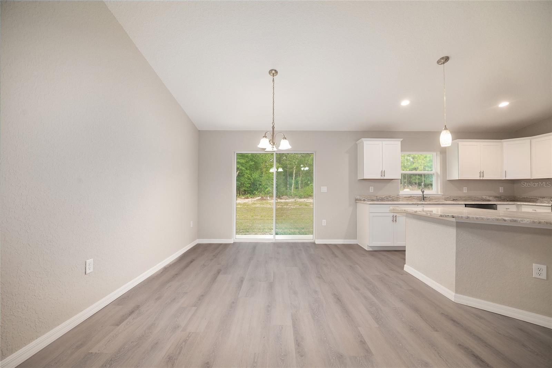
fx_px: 215
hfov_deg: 104.3
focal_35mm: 14
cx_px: 276
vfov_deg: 81.2
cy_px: 184
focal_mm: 14
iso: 320
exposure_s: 1/8
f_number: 7.1
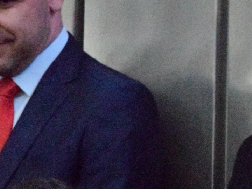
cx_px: 31
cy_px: 271
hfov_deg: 4.7
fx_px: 3058
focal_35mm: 420
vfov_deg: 3.5
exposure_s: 1/400
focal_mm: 70
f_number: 8
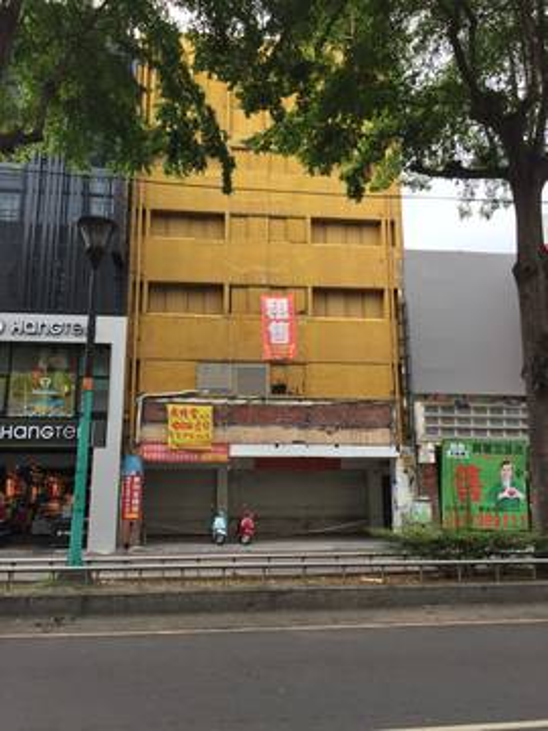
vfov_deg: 61.7
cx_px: 274
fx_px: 612
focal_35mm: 29
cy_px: 366
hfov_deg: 48.2
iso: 32
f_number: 2.2
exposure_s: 1/366
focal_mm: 4.15
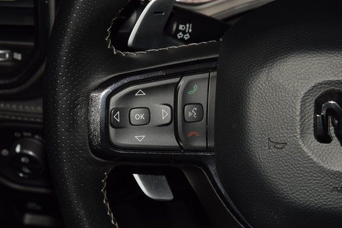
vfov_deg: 11.7
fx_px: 1112
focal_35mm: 117
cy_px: 102
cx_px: 174
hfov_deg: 17.5
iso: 100
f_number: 8
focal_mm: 70
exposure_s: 1/125
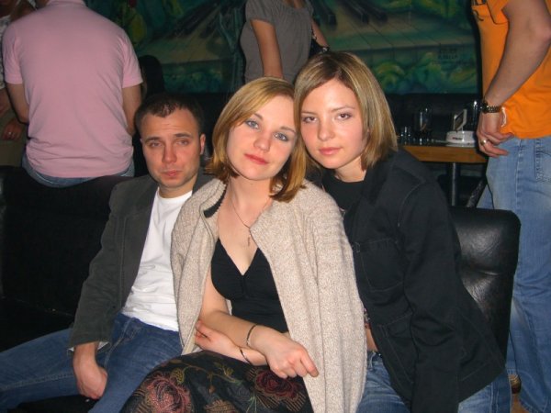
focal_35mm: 38
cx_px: 276
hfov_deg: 49.0
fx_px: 605
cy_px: 206
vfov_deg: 37.7
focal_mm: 7.9
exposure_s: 1/60
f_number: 2.8
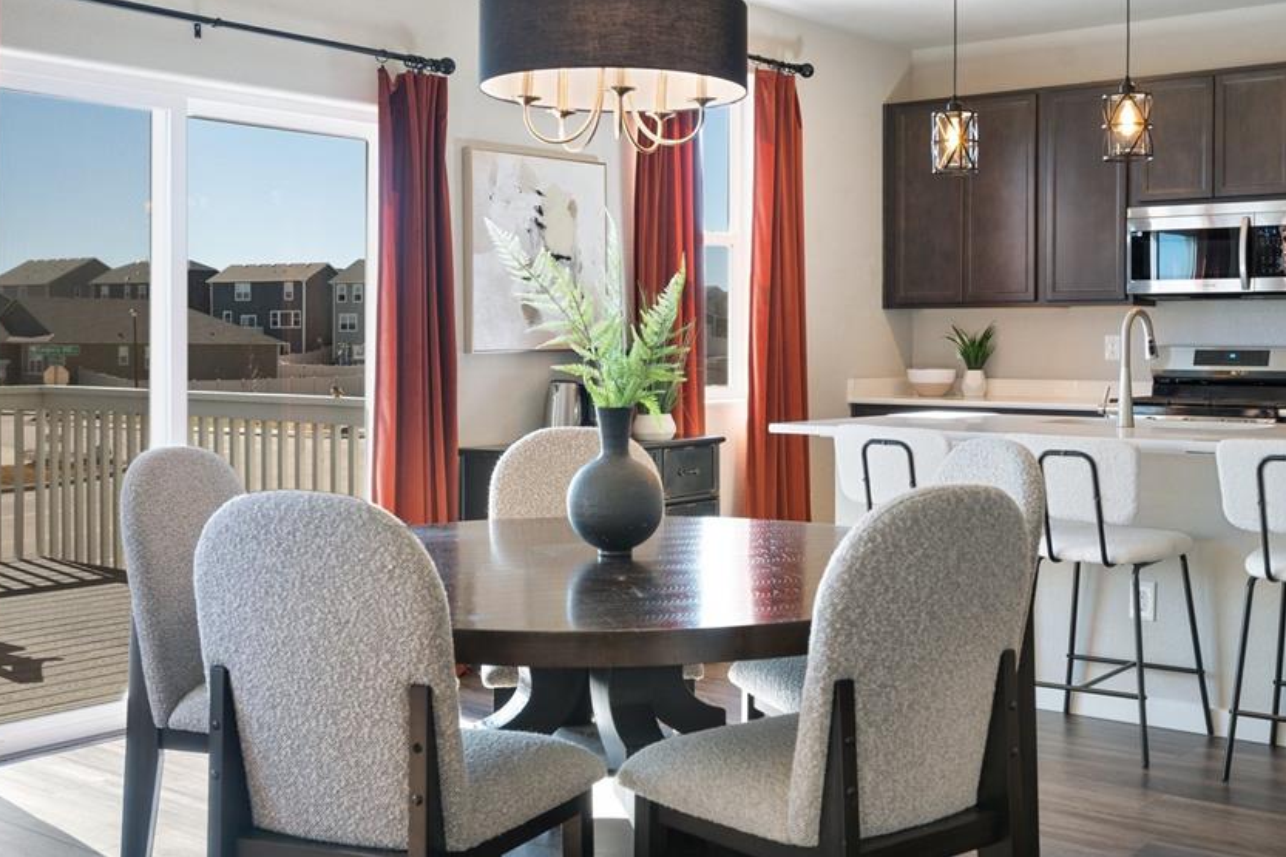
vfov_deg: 31.1
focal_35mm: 43
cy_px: 349
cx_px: 696
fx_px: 1536
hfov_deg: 45.4
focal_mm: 35
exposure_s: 1/1.43
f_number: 6.7
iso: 100
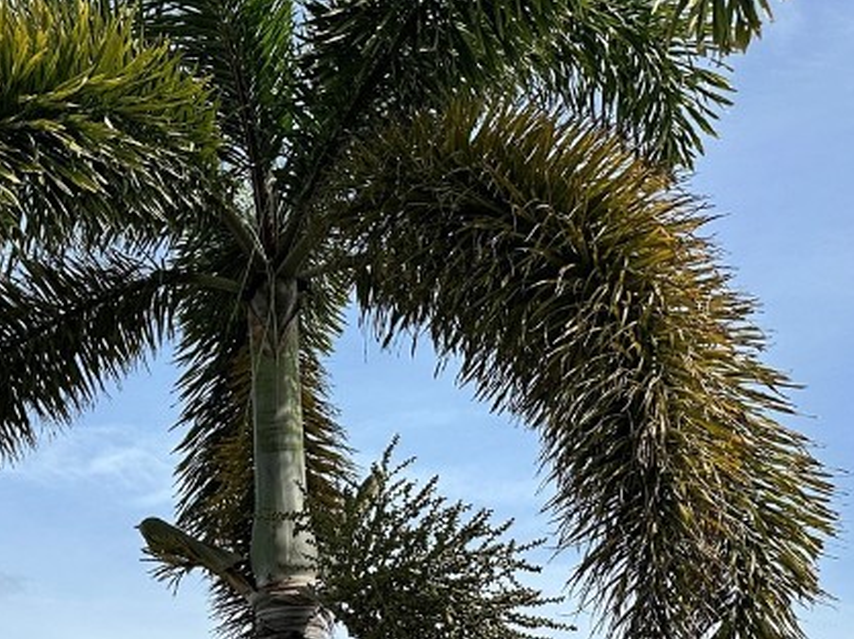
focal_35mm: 59
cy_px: 774
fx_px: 1454
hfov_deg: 28.9
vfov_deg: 22.7
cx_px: -139
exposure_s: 1/7042
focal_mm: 6.86
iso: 80
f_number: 1.78
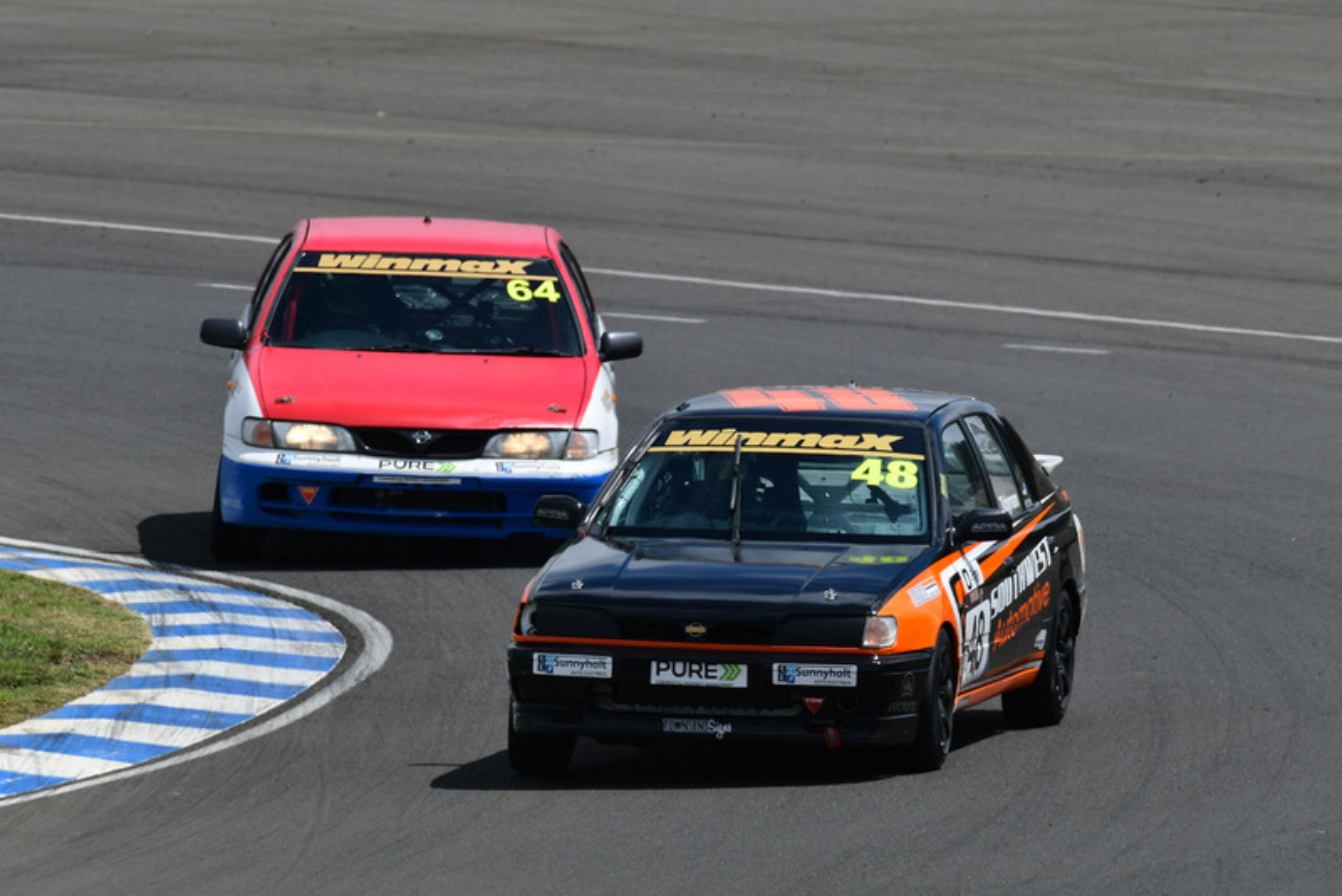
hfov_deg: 2.7
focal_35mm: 750
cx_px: 671
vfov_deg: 1.8
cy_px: 448
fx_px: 27967
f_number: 10
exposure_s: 1/640
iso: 200
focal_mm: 500
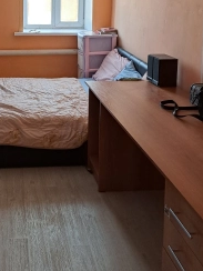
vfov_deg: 37.8
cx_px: 43
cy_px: 44
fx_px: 375
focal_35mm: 48
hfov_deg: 29.6
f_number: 1.8
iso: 100
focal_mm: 4.65
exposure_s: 1/50
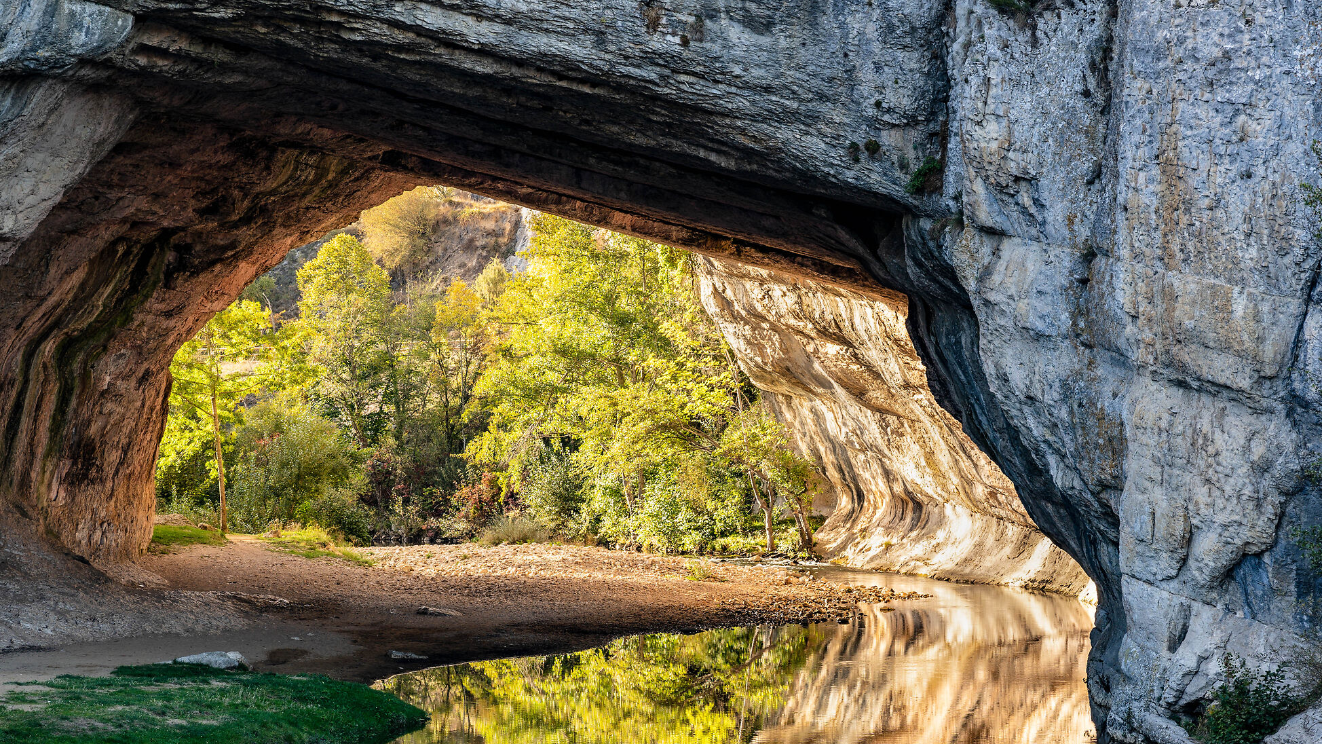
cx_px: 613
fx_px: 4207
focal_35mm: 120
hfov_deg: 17.9
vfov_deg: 10.1
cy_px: 466
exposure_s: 1/15
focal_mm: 93
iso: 100
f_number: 9
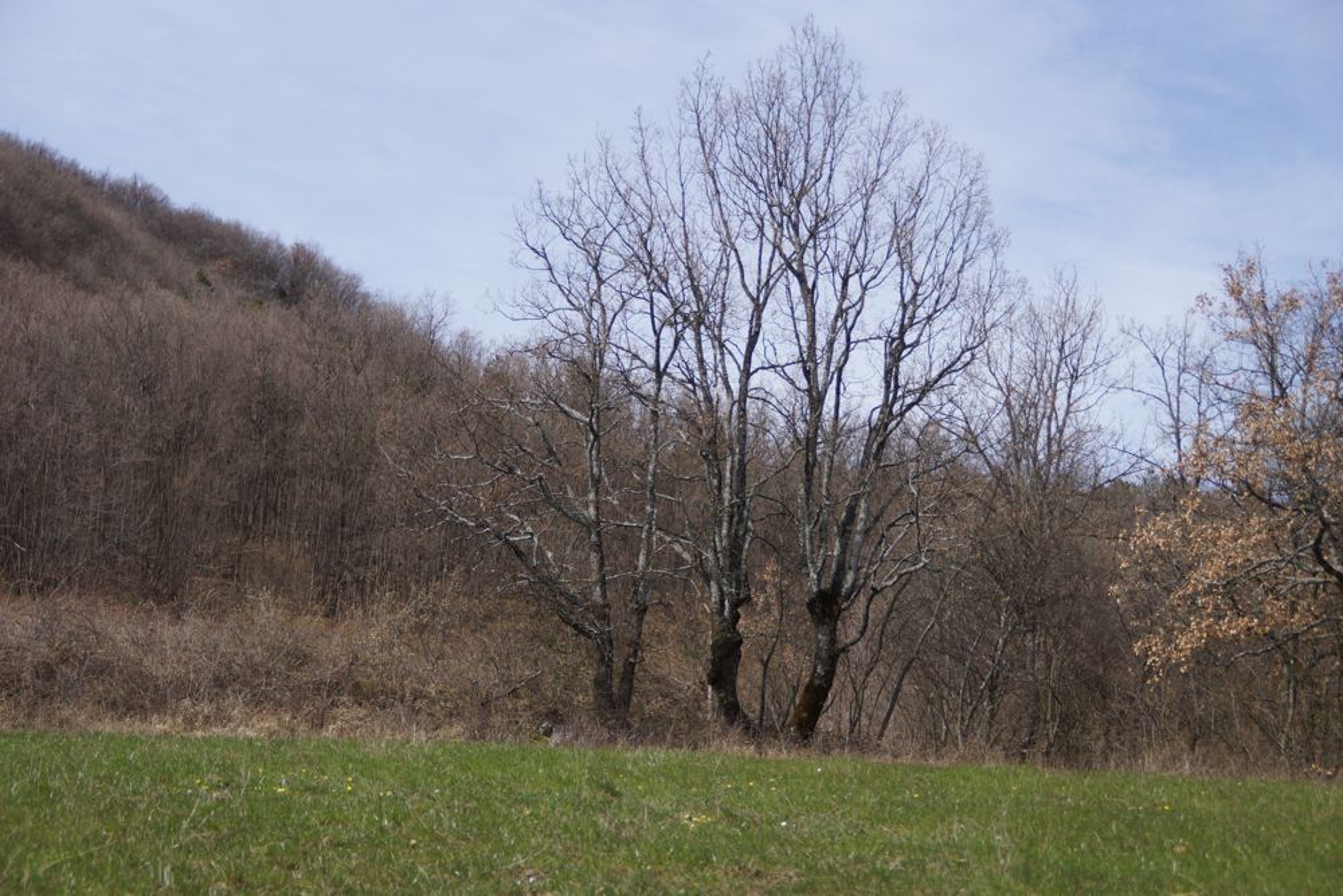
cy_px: 448
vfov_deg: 16.6
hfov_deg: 24.6
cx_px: 672
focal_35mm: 82
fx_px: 3078
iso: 320
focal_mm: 55
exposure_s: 1/2000
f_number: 5
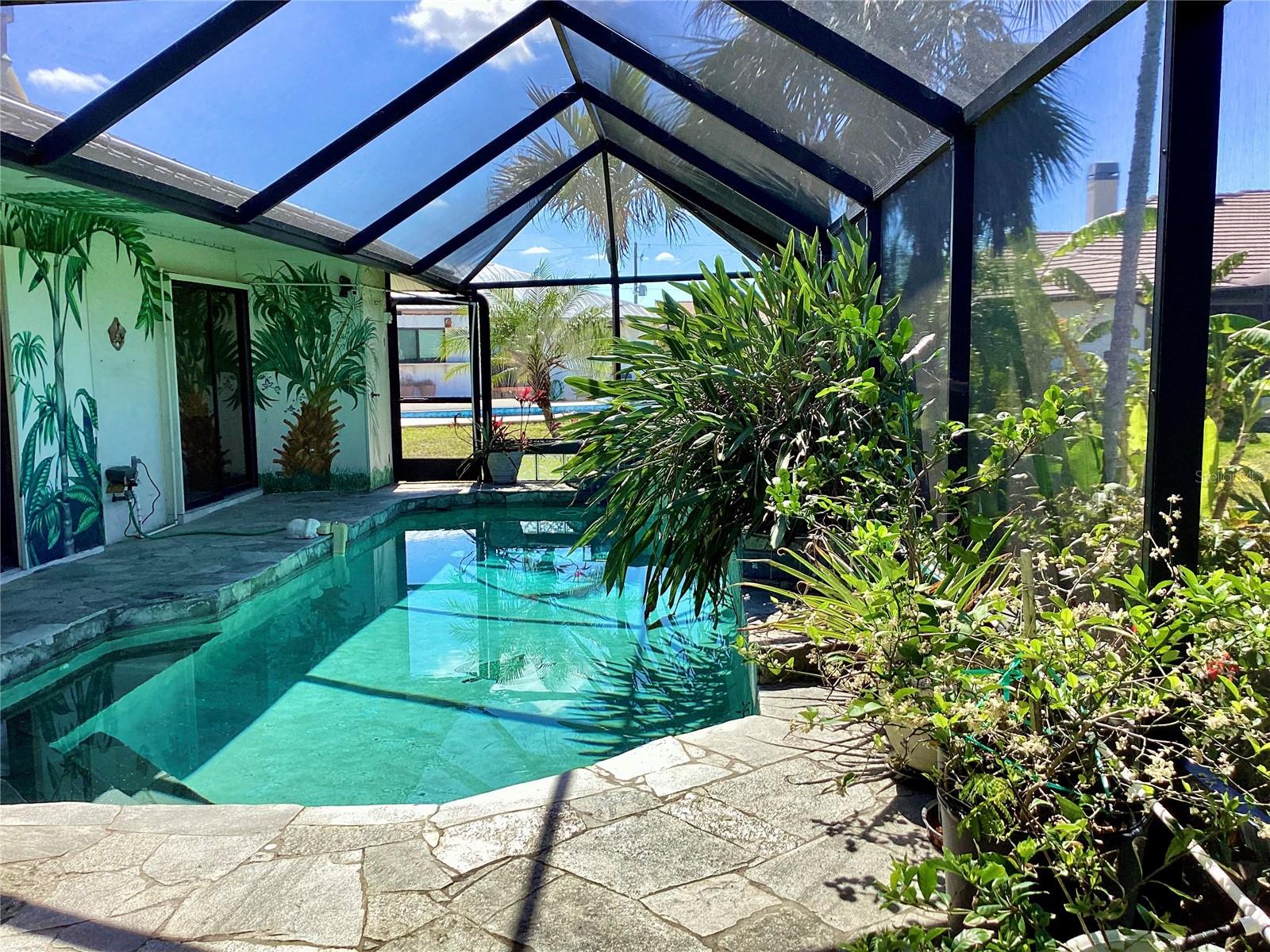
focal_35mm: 31
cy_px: 476
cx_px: 635
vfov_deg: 45.4
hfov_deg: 58.4
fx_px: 1137
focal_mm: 3.3
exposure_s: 1/570
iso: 25
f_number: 2.4
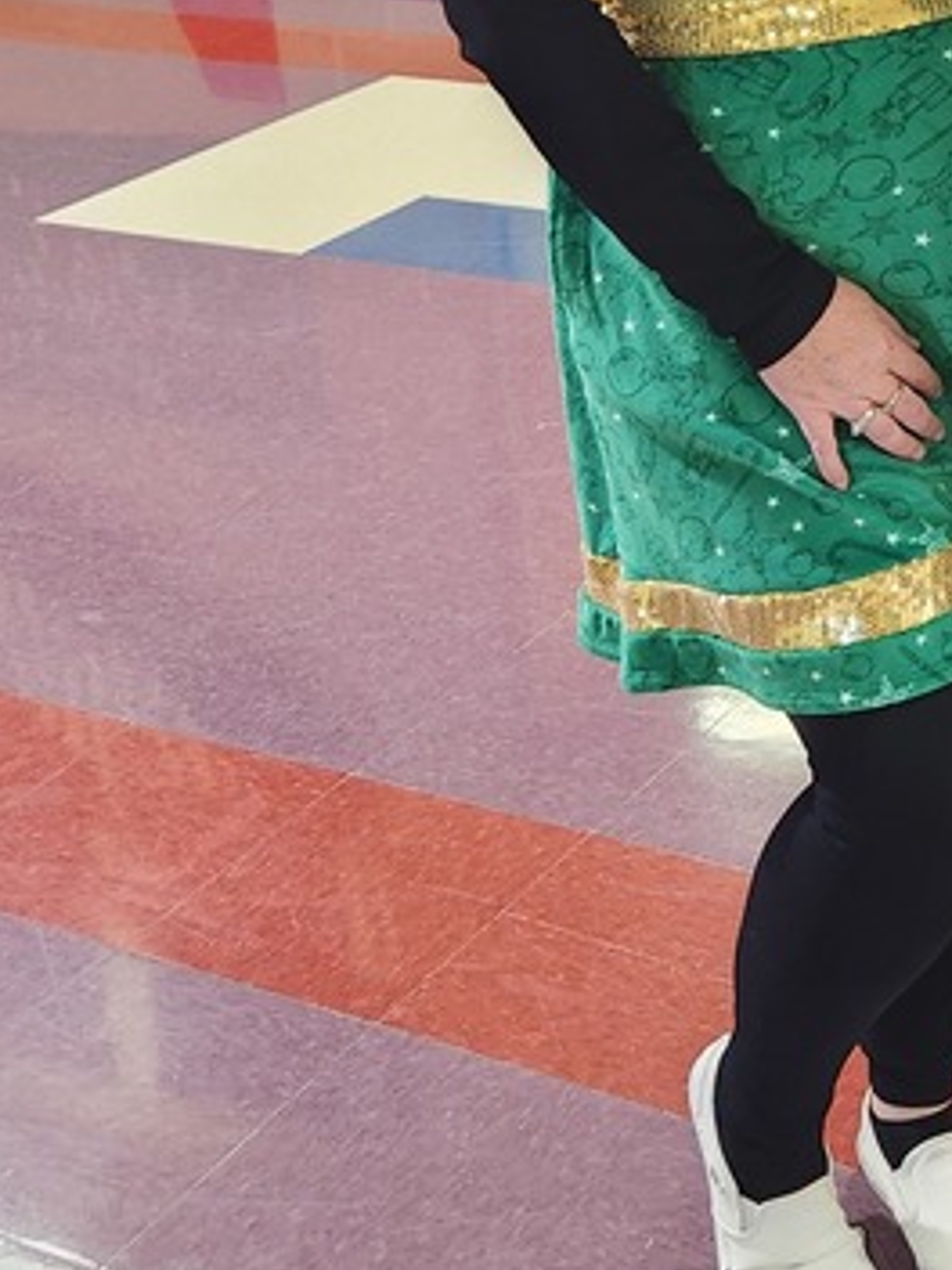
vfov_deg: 27.2
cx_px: 1140
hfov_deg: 20.5
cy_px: -22
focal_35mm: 67
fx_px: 2457
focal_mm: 5.4
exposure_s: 1/60
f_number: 1.8
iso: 500
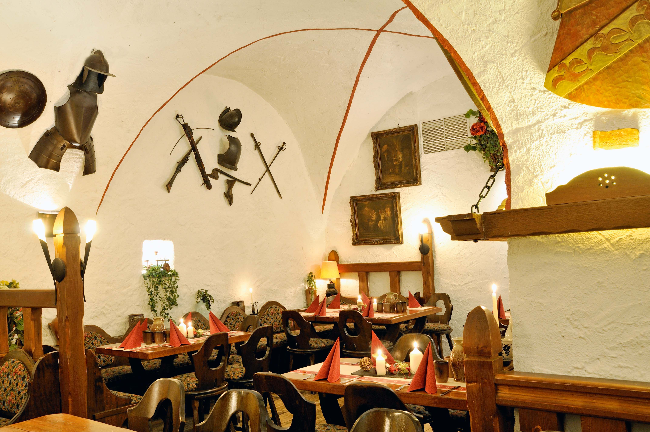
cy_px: 216
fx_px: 541
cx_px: 325
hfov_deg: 62.0
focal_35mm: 30
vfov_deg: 43.5
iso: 200
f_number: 8
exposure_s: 4
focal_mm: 20
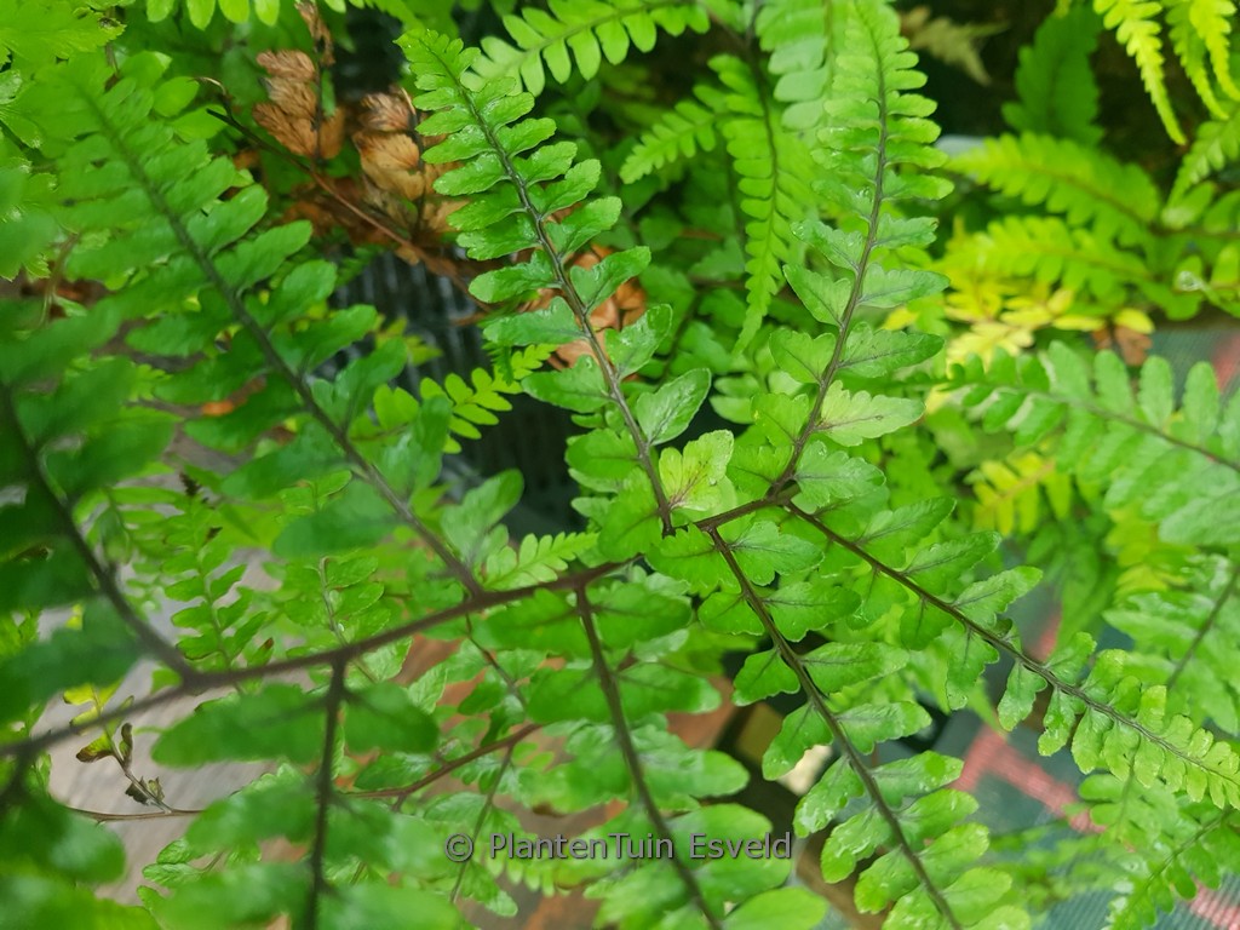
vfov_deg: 53.1
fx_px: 931
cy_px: 465
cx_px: 620
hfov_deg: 67.3
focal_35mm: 26
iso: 200
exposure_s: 1/27
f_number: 1.7
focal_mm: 4.2
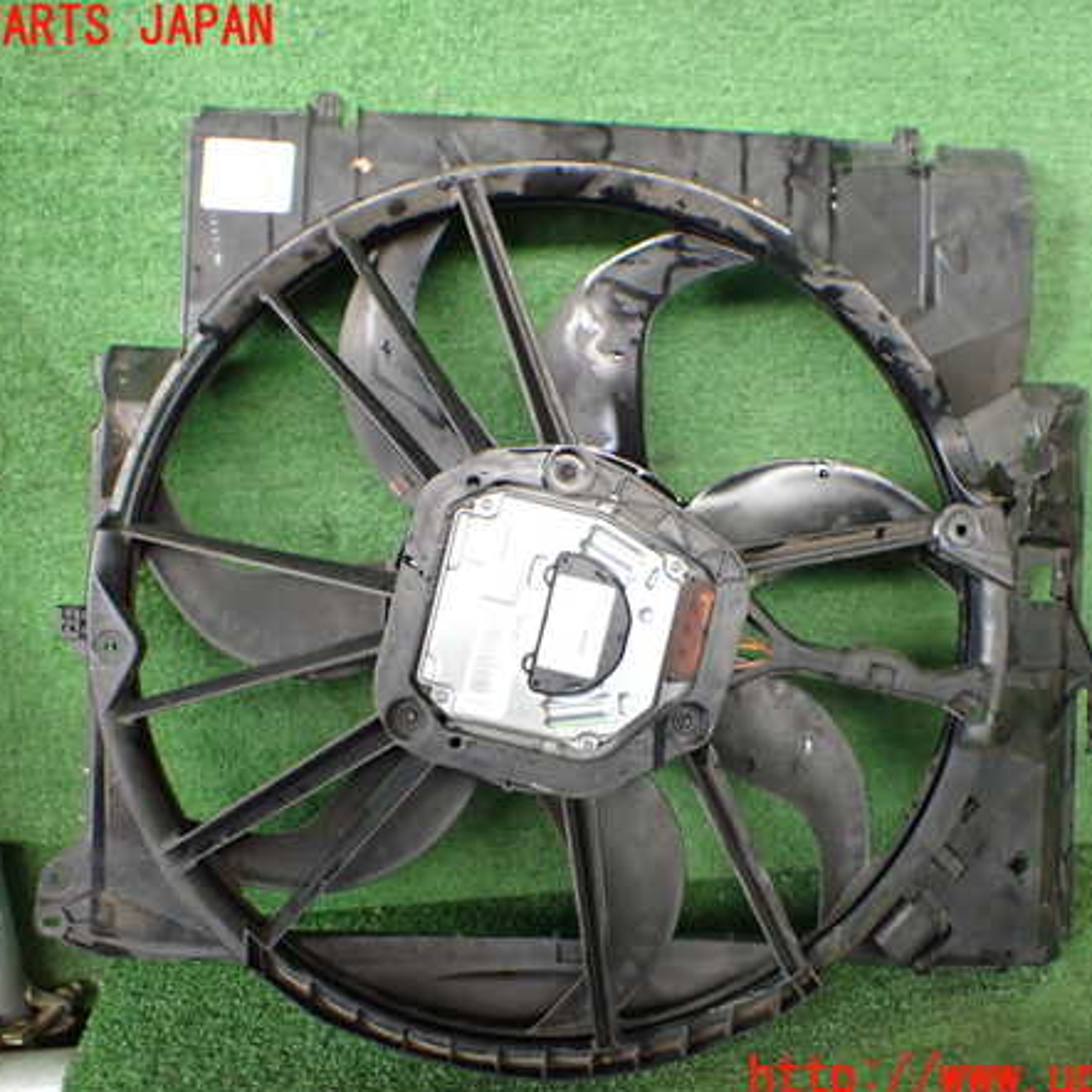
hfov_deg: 46.0
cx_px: 566
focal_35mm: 36
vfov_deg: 46.0
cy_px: 553
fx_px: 1285
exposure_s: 1/125
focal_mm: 5.4
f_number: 2.3
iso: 800
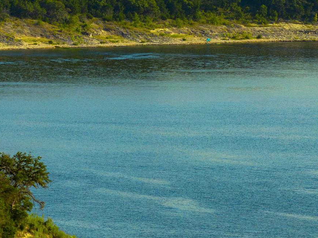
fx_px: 3573
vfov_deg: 3.8
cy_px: 55
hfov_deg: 5.1
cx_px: -33
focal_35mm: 389
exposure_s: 1/640
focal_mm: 30.71
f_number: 3.4
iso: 110
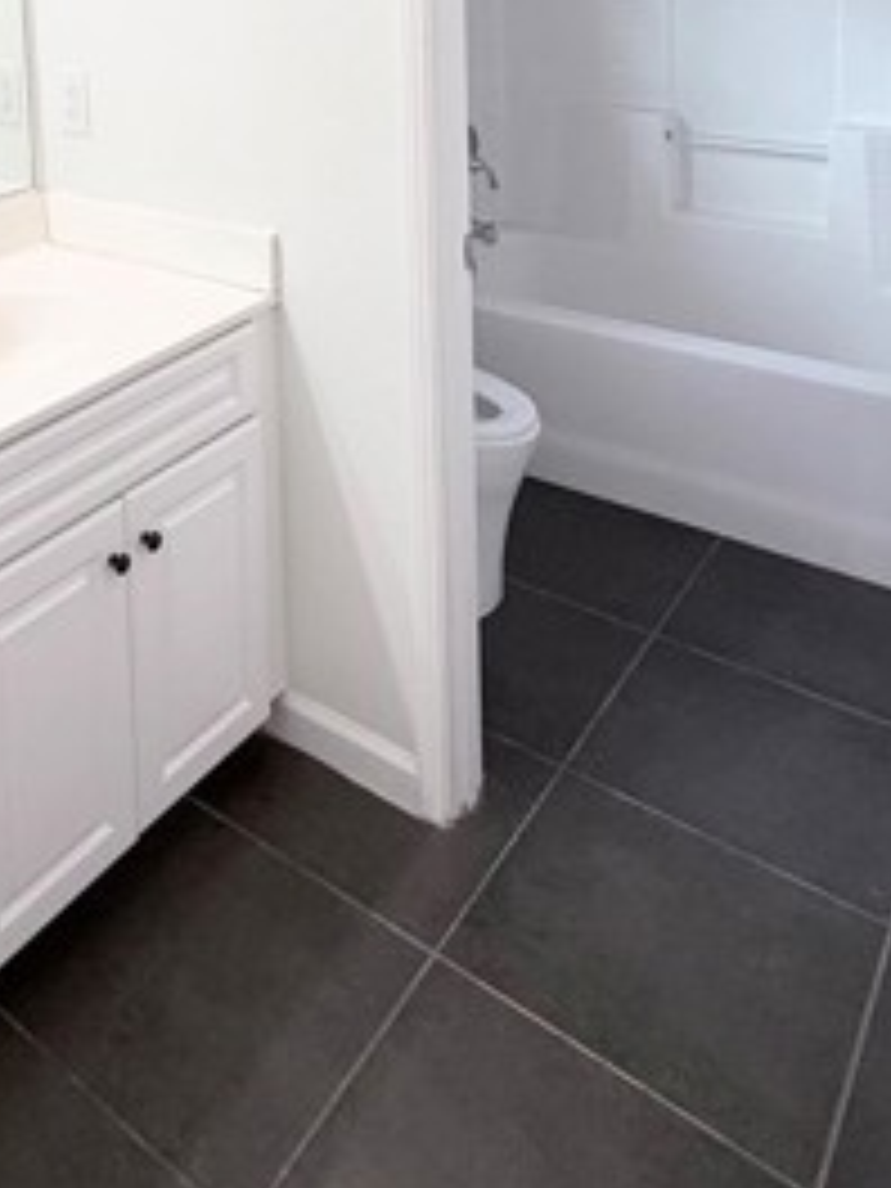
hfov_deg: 38.6
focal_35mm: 34
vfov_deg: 46.0
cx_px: 72
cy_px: 18
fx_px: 1167
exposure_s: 1/120
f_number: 2.2
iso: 125
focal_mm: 2.22
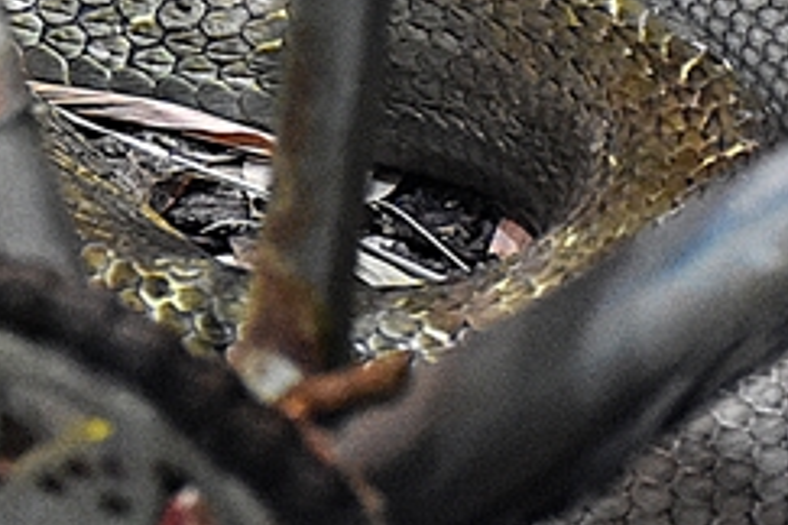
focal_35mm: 379
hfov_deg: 5.4
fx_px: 8295
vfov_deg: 3.6
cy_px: -235
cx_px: -52
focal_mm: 60
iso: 4000
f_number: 5
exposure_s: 1/125
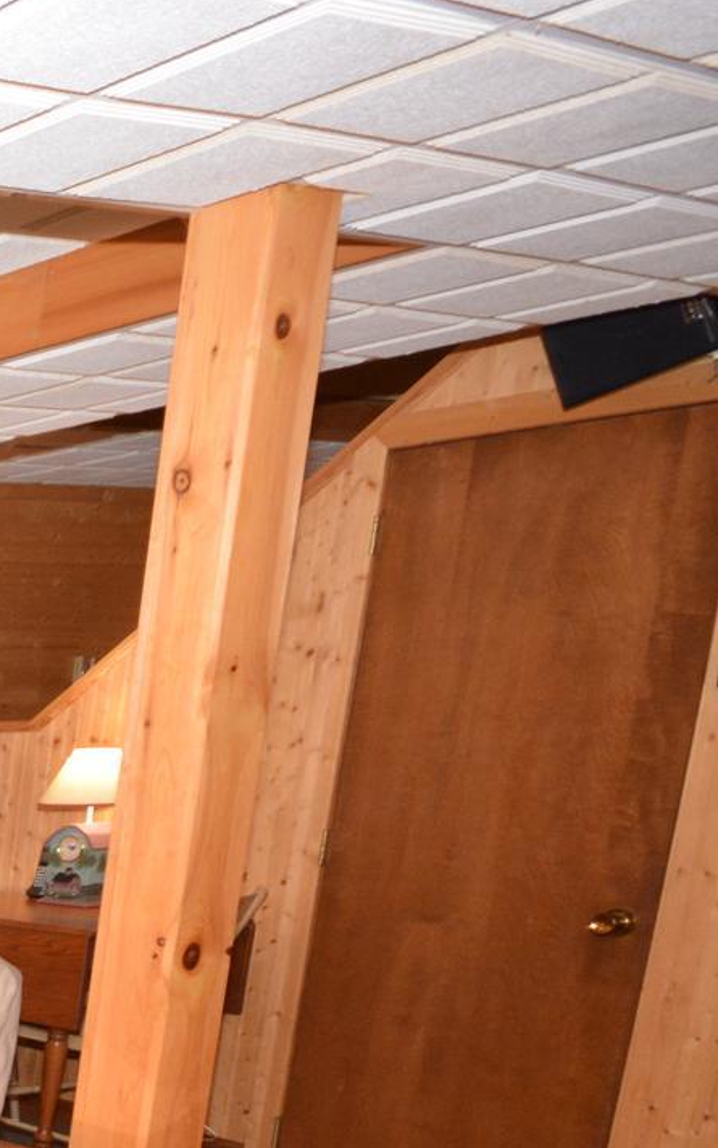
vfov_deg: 40.8
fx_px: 1378
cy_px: 1091
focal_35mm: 44
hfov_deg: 16.6
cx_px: -883
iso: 1000
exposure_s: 1/60
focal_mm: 10
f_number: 7.1
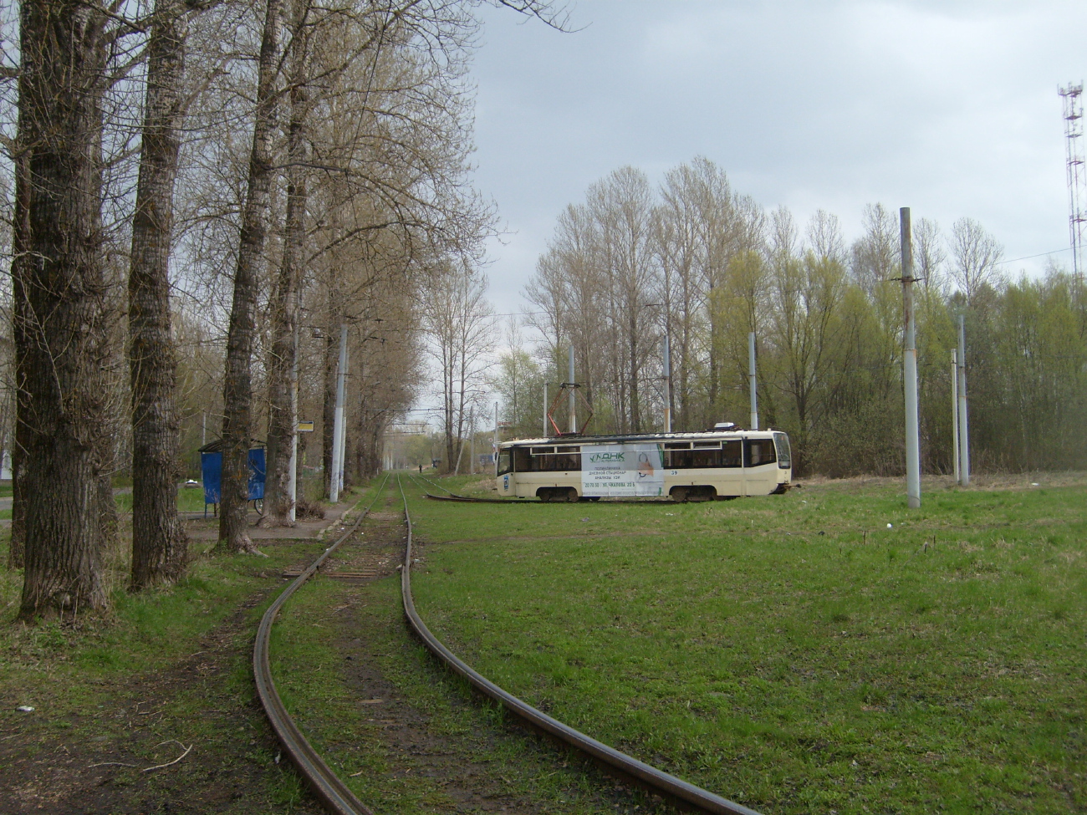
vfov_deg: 40.7
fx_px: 1099
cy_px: 408
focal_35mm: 35
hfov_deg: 52.6
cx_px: 544
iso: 80
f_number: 7.1
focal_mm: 5.8
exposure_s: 1/125
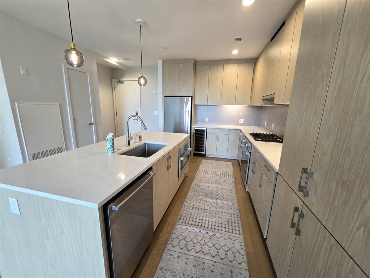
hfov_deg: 106.2
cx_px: 185
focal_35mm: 13
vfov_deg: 89.9
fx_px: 139
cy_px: 139
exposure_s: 1/60.2
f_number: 2.2
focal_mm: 2.2
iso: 125
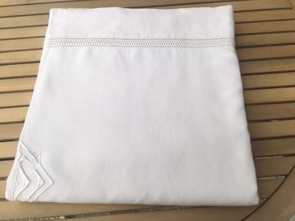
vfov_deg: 48.2
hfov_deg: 61.7
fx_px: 247
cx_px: 148
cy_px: 110
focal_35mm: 29
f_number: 2.2
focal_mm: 4.15
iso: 25
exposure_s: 1/100
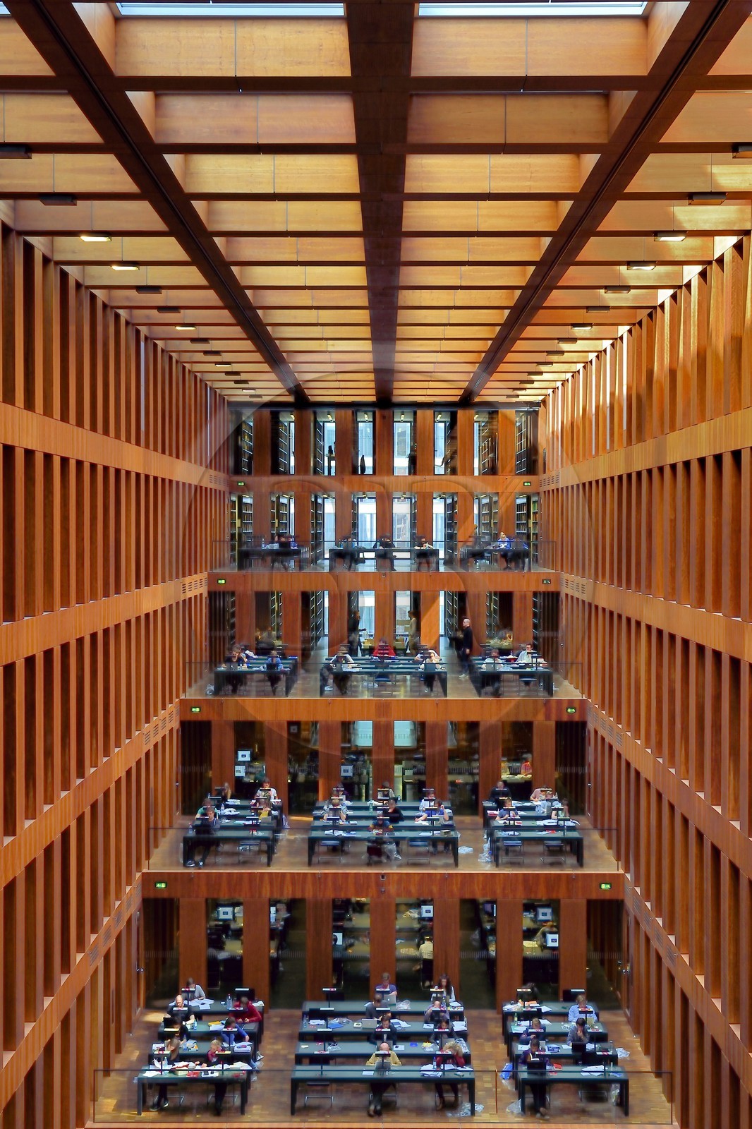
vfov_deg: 38.2
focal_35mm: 52
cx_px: 376
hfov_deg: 26.0
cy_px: 564
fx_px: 1630
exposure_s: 1/50
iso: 1600
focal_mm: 52
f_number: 11
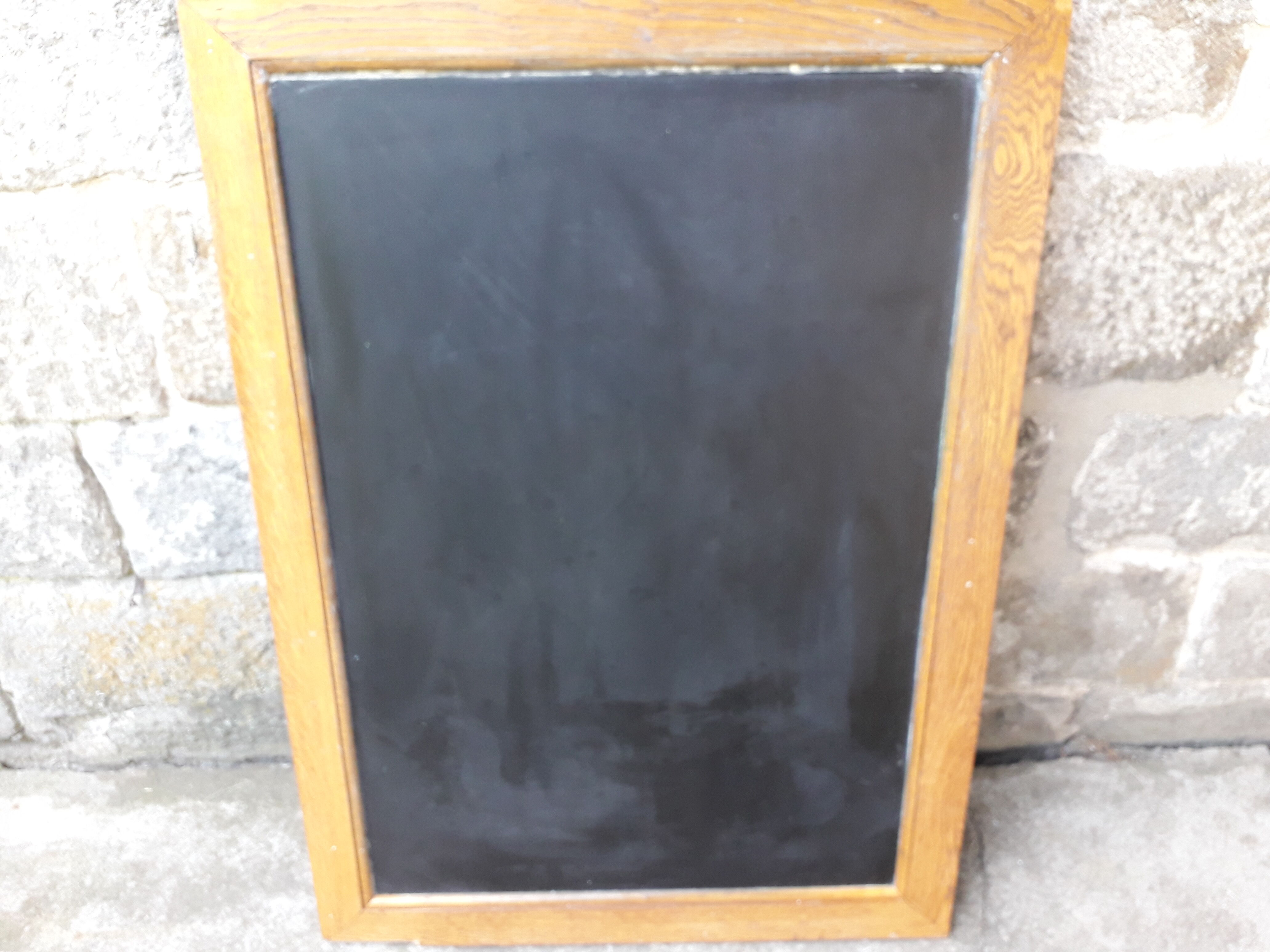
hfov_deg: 65.3
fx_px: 991
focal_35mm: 27
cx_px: 635
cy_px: 476
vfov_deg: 51.4
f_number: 1.9
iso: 125
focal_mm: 3.6
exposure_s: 1/50
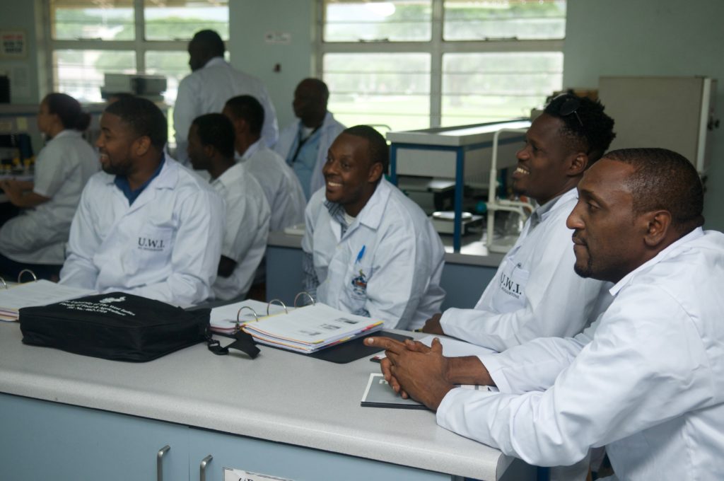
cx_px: 362
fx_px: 964
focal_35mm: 48
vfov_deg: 28.0
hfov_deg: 41.2
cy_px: 240
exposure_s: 1/125
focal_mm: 32
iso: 500
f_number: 2.8
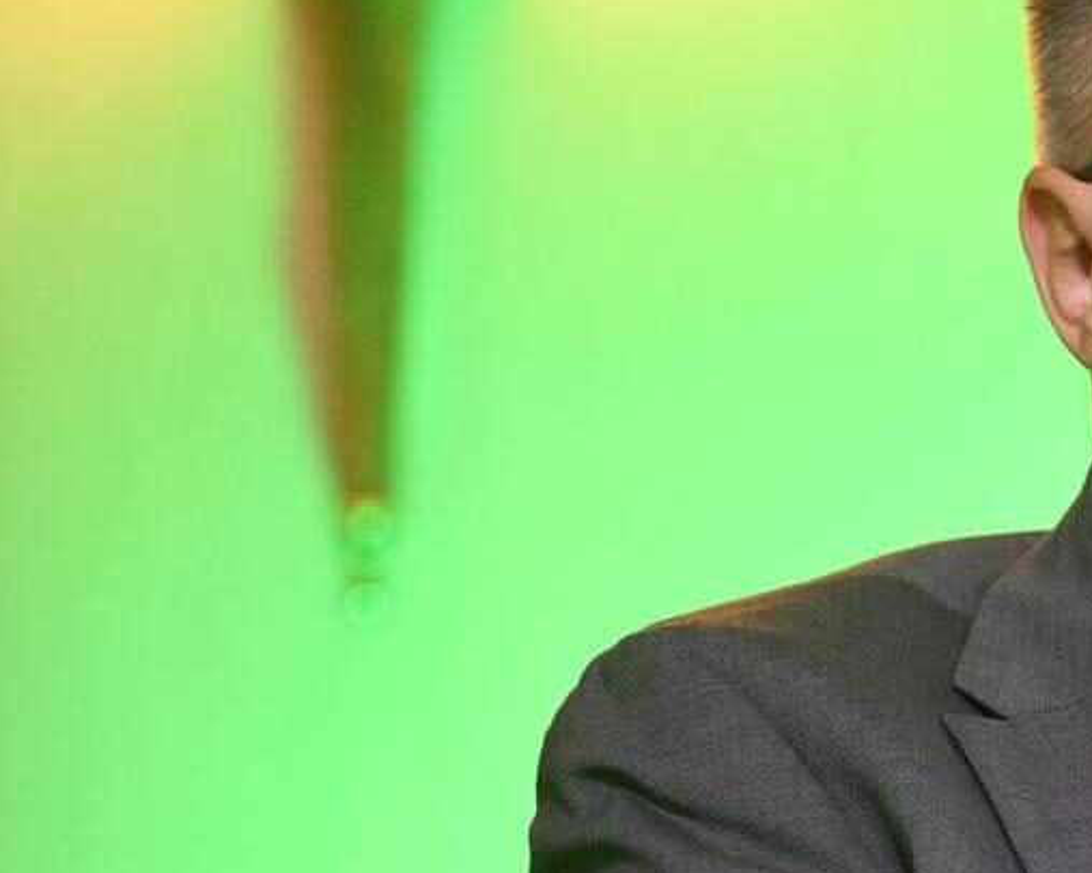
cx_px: 1706
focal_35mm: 400
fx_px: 12920
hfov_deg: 4.8
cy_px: 794
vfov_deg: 3.9
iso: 5000
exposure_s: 1/160
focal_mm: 135
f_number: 4
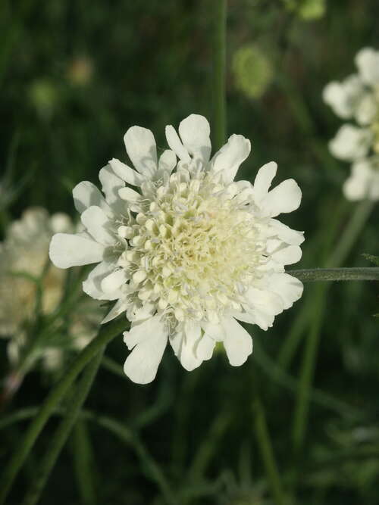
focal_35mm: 199
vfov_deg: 9.9
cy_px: 252
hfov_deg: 7.5
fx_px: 2906
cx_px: 190
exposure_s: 1/350
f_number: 9.5
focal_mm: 50.48
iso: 100
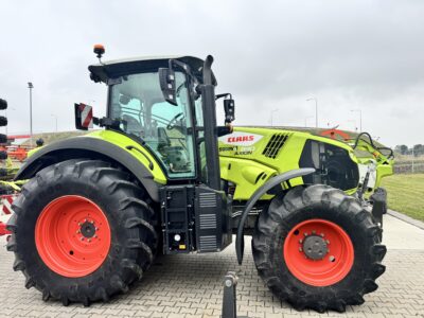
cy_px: 159
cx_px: 212
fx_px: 294
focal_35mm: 24
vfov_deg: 56.8
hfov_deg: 71.6
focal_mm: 6.76
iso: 80
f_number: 1.78
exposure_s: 1/1923
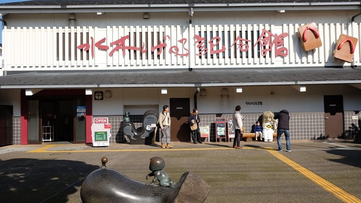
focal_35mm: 34
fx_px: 325
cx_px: 182
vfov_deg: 34.6
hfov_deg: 58.0
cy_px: 109
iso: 200
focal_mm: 21.4
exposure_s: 1/400
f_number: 8
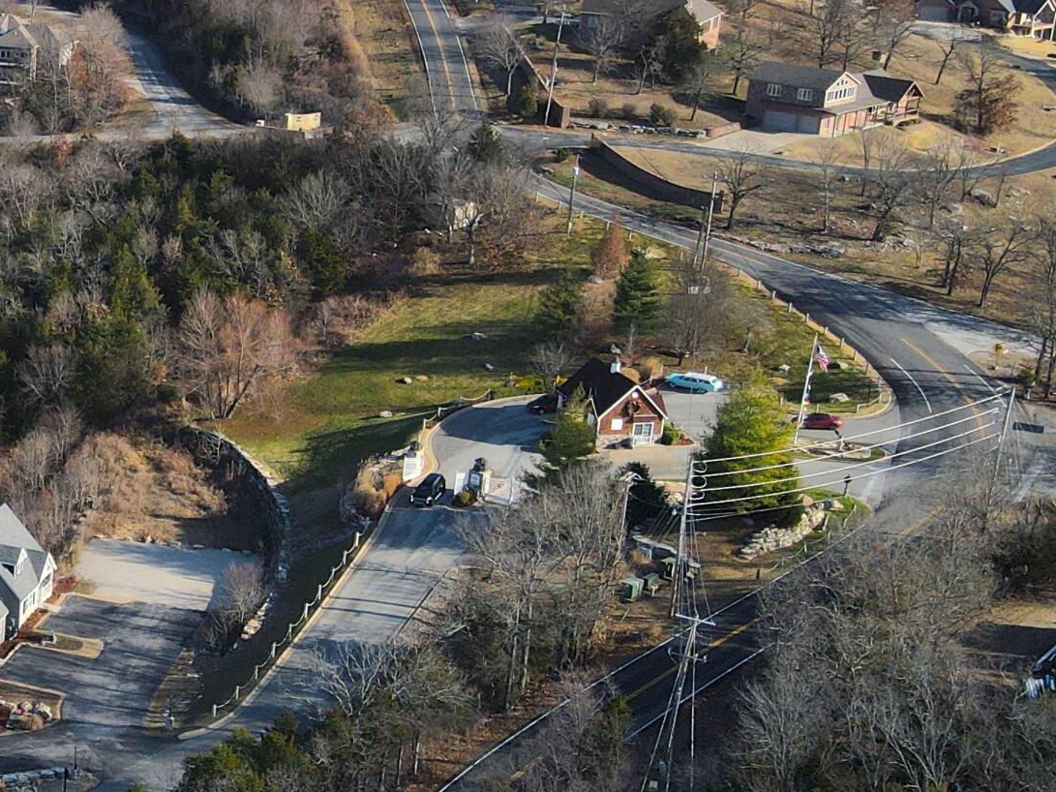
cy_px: 307
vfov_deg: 22.2
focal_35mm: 66
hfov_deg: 25.6
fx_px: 2013
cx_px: -287
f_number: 2.8
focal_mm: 4.5
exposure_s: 1/800
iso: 100
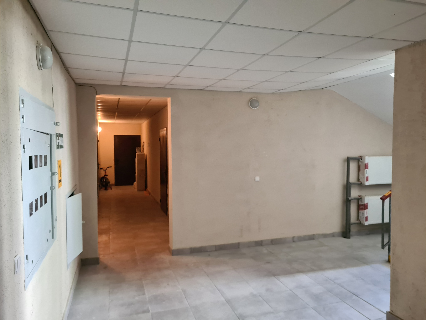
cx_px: 213
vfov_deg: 53.1
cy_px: 160
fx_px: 320
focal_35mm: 26
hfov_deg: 67.3
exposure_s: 1/50
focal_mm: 5.4
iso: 500
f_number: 1.8
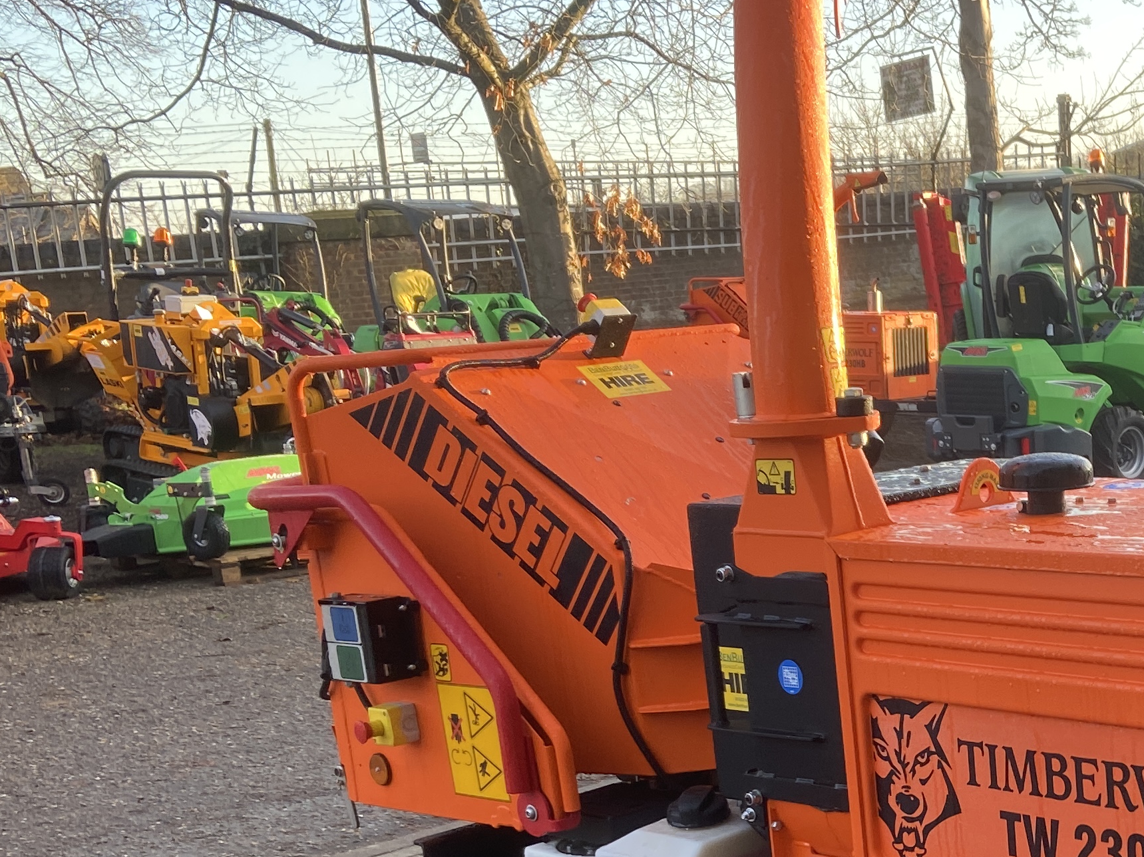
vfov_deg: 23.4
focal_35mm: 61
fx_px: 2016
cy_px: 769
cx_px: 1016
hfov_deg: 30.4
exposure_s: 1/151
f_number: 1.8
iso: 32
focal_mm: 4.25
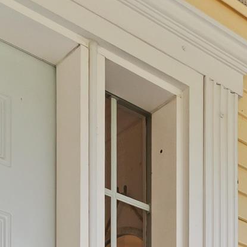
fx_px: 710
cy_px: 514
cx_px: 224
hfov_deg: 19.4
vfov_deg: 15.3
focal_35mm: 88
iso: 800
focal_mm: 14
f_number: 5.6
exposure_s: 1/400
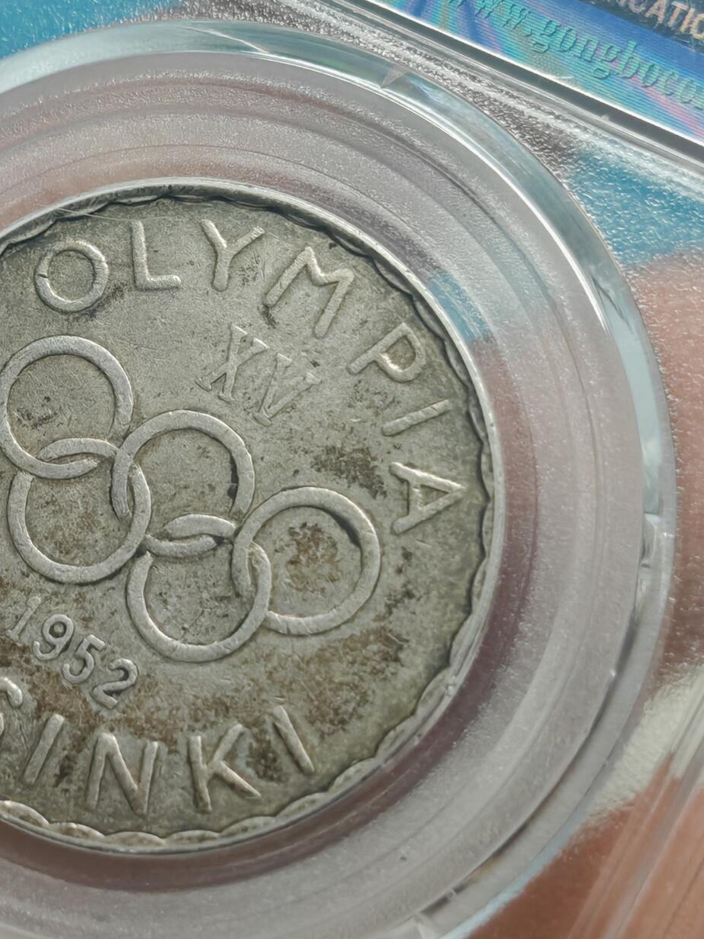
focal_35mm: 139
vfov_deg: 14.2
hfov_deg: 10.7
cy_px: 552
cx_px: 203
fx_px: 3768
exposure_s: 1/100
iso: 200
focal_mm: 7.62
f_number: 1.6
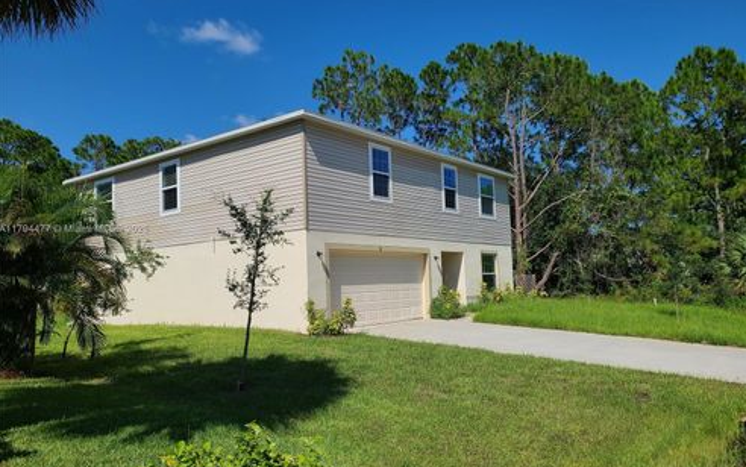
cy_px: 230
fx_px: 570
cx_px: 376
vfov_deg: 44.6
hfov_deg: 66.4
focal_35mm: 28
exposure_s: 1/4420
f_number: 1.8
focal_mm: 5.4
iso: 40
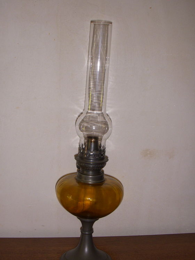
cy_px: 144
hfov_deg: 28.6
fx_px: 383
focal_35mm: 51
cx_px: 91
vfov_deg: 37.4
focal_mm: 6.3
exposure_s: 1/30
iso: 100
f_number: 3.3
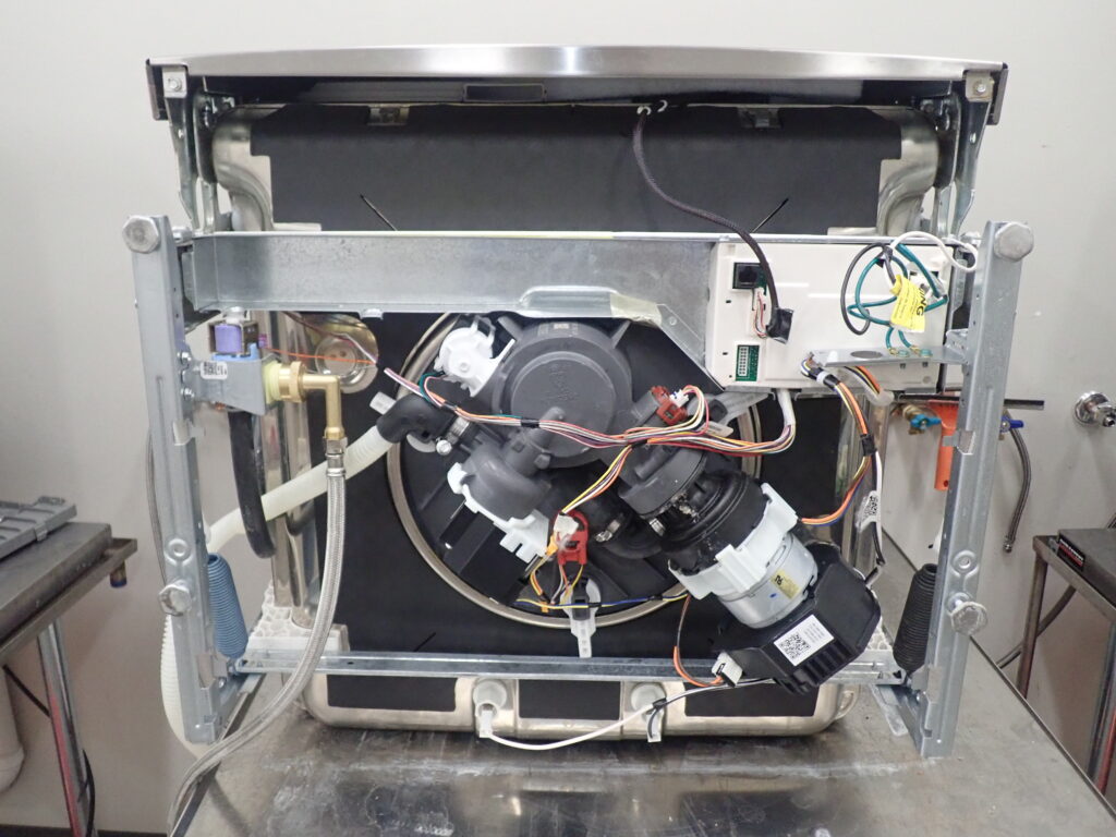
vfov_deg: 46.8
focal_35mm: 30
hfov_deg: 60.0
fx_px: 967
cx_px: 558
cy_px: 418
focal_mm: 5.5
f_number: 2.3
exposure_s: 1/100
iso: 800
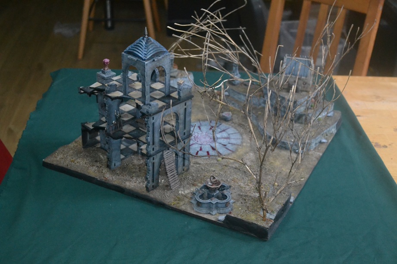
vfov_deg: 25.8
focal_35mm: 52
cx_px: 198
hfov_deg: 37.9
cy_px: 132
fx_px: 579
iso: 3200
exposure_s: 1/60
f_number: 5
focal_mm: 35
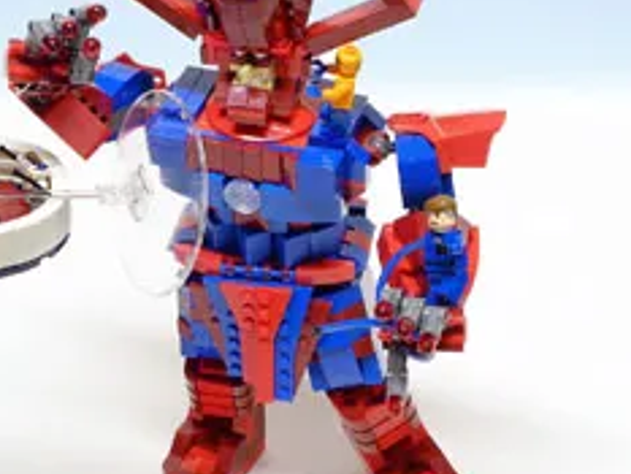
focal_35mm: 91
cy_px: 184
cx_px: 181
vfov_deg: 16.2
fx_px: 1660
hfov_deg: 21.4
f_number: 4.5
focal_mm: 9.3
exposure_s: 1/1.25
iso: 50
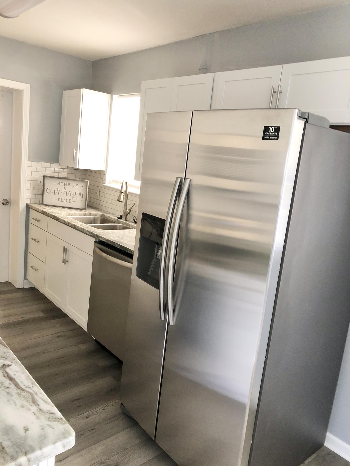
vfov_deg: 63.4
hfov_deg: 49.7
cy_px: 233
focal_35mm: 28
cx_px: 175
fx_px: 377
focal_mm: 4
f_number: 1.8
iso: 100
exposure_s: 1/15
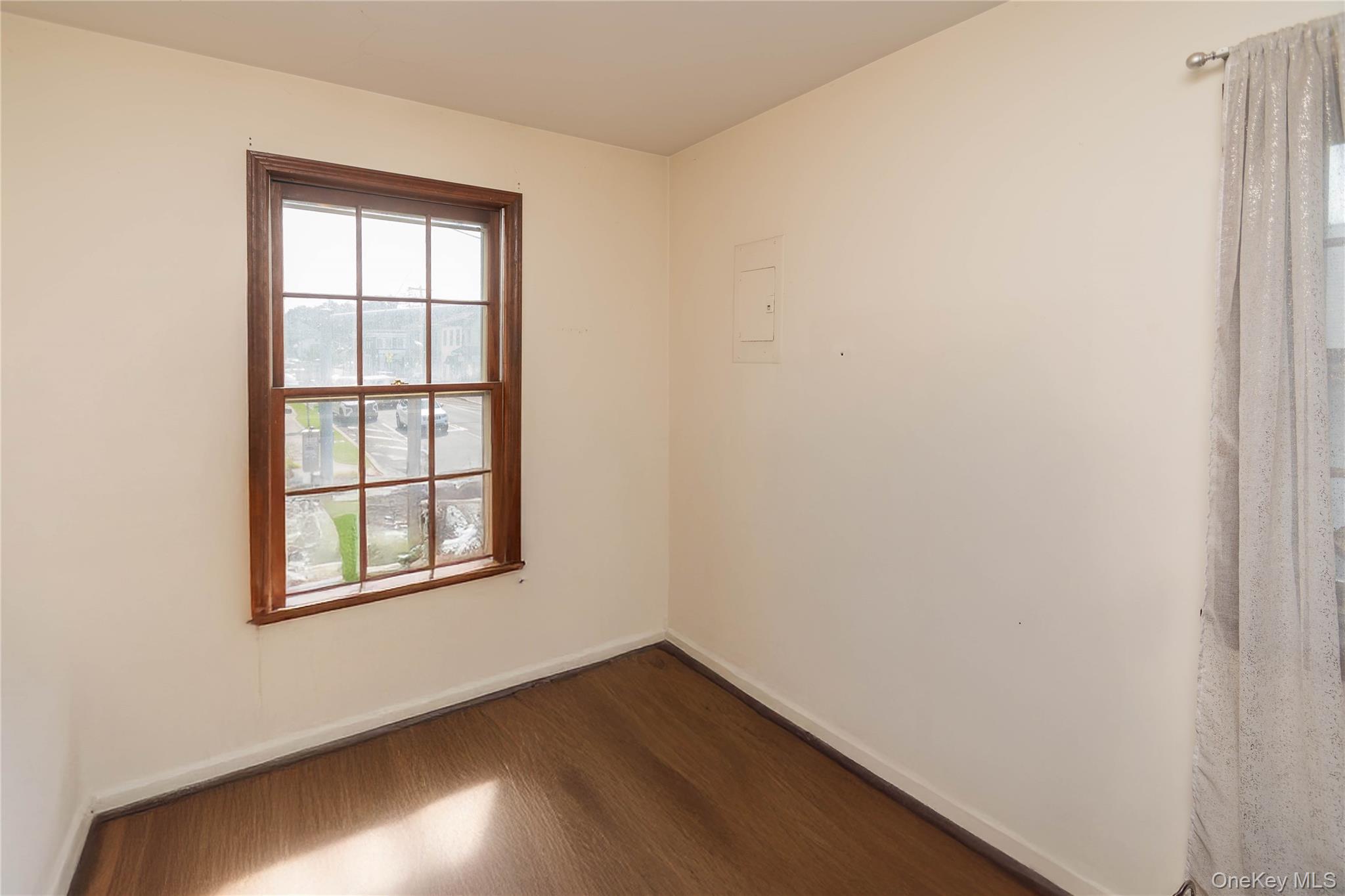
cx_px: 672
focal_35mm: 15
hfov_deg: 100.4
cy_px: 448
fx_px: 560
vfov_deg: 77.3
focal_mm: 10
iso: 100
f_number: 5
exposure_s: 1/100
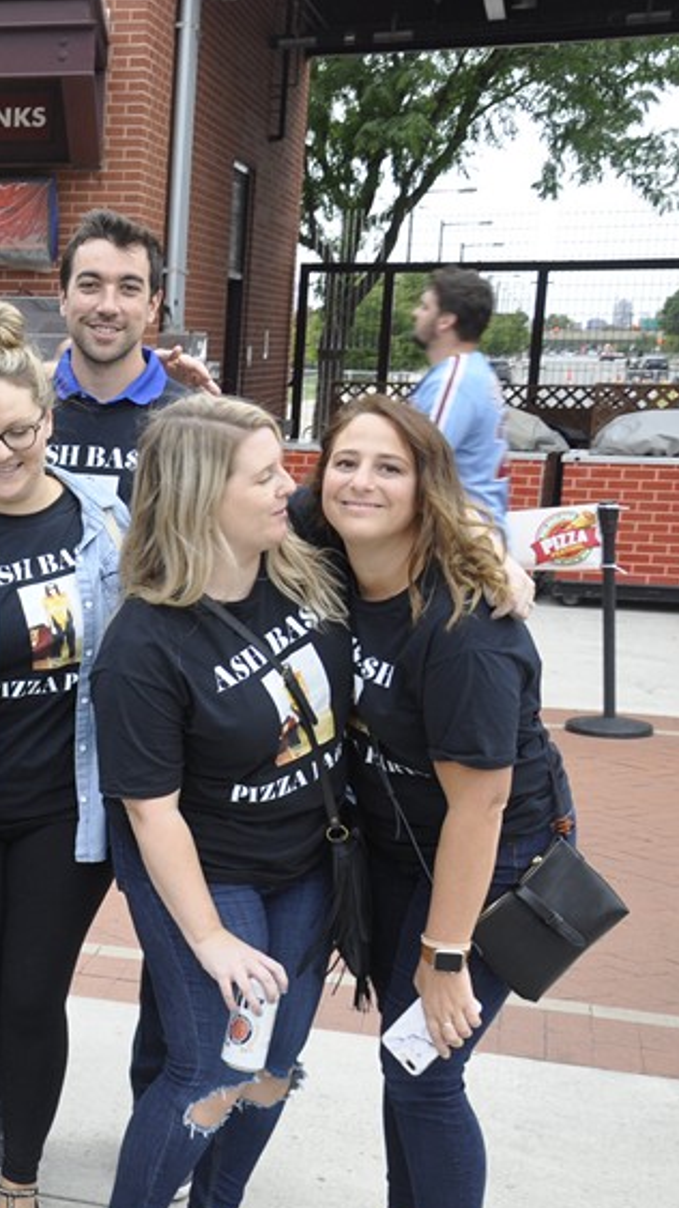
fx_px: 2145
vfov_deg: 31.4
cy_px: 679
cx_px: -357
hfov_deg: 16.3
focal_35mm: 67
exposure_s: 1/60
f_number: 8
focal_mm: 24
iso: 400
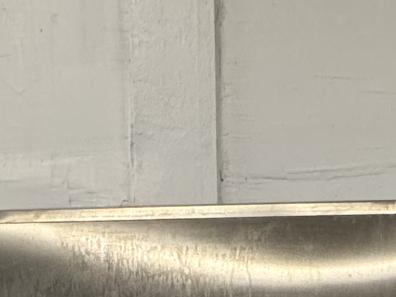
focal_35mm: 75
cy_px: 794
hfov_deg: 25.9
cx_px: 254
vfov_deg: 12.7
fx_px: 858
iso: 200
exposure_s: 1/100
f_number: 2.2
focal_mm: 2.22
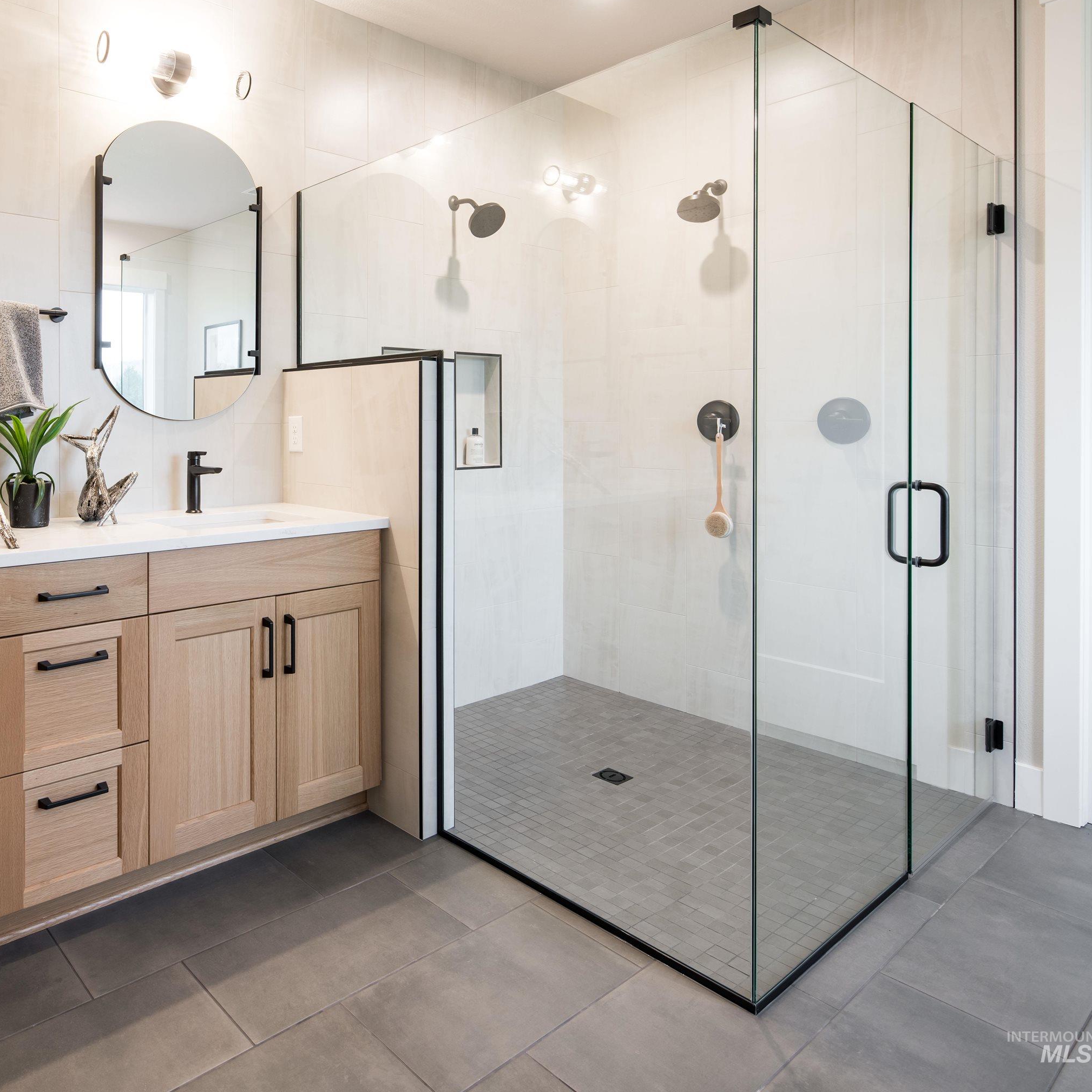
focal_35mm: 22
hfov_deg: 66.2
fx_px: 785
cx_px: 301
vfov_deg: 69.6
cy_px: 539
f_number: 8
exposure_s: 1/2
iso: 200
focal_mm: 17
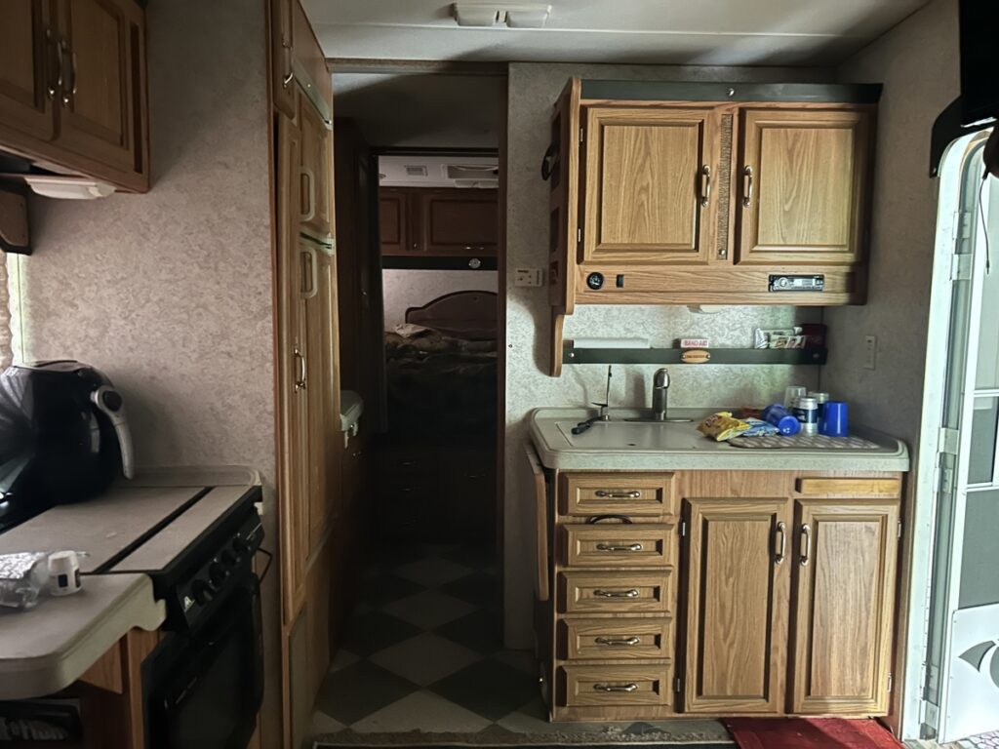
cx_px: 500
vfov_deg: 53.1
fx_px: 750
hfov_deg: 67.3
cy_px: 374
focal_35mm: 26
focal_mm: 5.7
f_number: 1.5
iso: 2000
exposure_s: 1/15
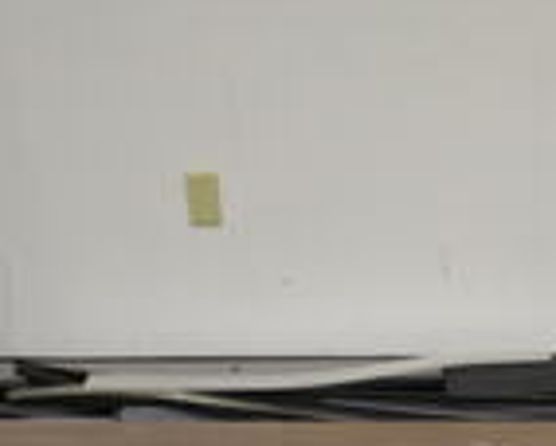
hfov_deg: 17.2
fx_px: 1796
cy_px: 751
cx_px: 568
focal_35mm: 109
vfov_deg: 13.1
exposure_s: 1/30
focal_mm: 18
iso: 560
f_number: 3.5
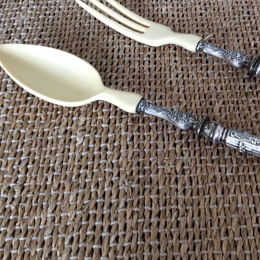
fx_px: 459
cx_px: 203
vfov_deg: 31.5
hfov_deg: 30.9
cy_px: 104
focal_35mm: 54
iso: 64
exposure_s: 1/25
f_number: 2.4
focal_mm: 3.3
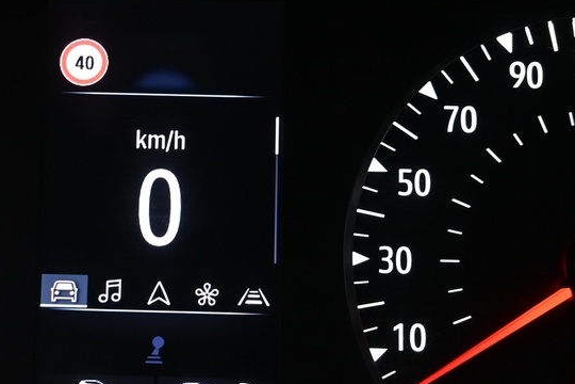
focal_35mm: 72
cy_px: 221
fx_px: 1150
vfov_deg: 18.9
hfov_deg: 27.8
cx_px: 167
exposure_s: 1/25
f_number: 3.5
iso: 400
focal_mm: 16
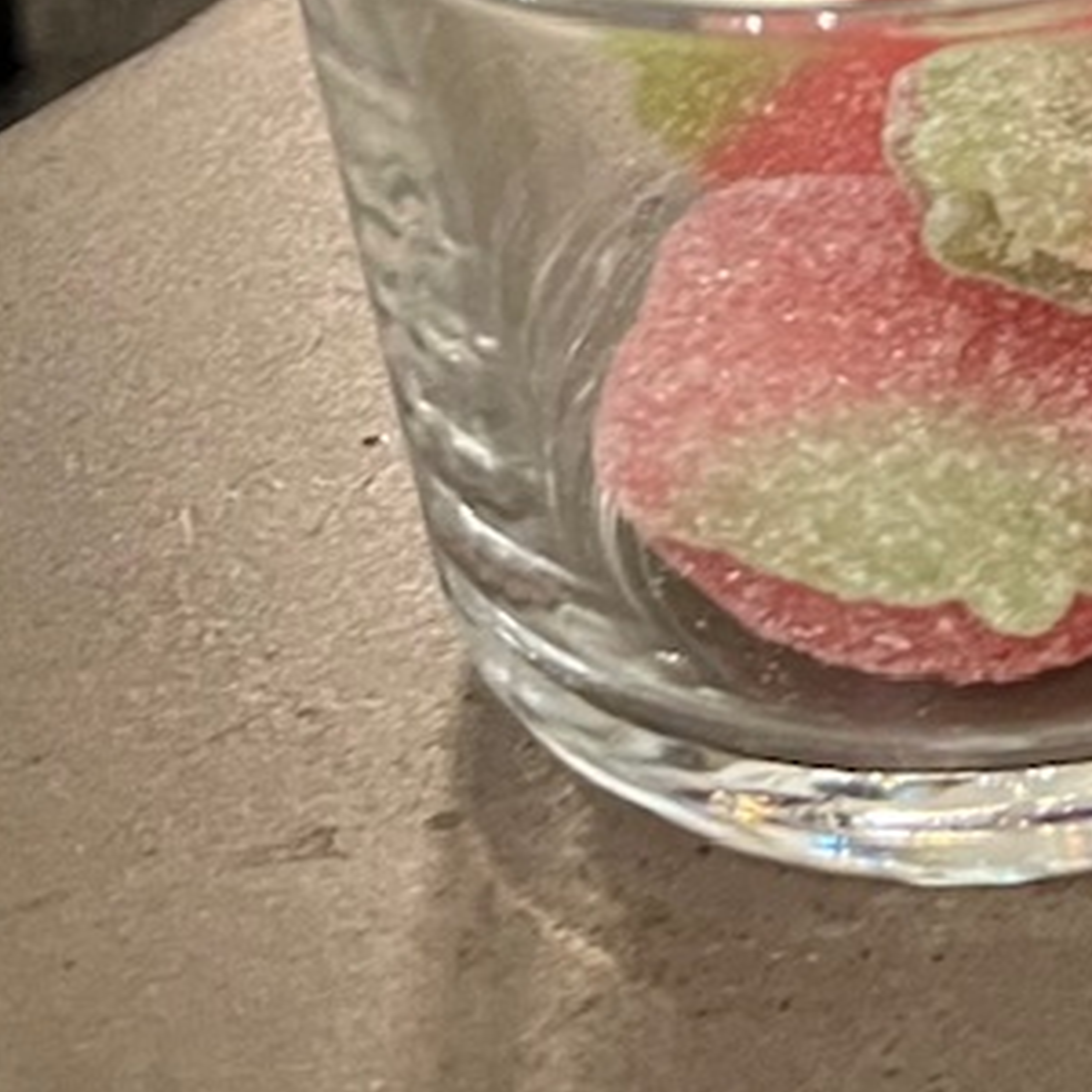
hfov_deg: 16.2
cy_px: -903
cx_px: 1638
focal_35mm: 98
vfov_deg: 15.2
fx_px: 3498
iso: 640
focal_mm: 5.1
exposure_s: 1/30
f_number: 1.6
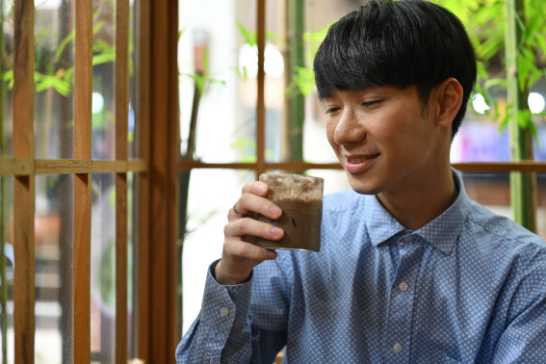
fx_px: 819
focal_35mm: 54
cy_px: 170
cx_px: 287
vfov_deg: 25.1
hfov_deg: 36.9
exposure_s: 1/160
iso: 200
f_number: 2
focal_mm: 50
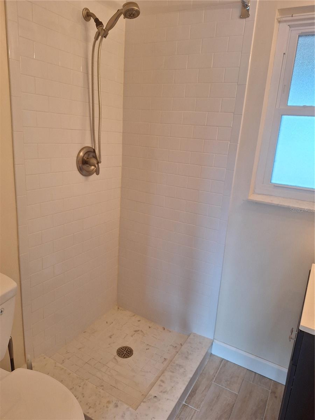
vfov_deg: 73.9
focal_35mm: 23
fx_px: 279
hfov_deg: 58.9
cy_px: 210
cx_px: 158
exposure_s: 1/40
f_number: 1.8
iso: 100
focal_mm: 5.54
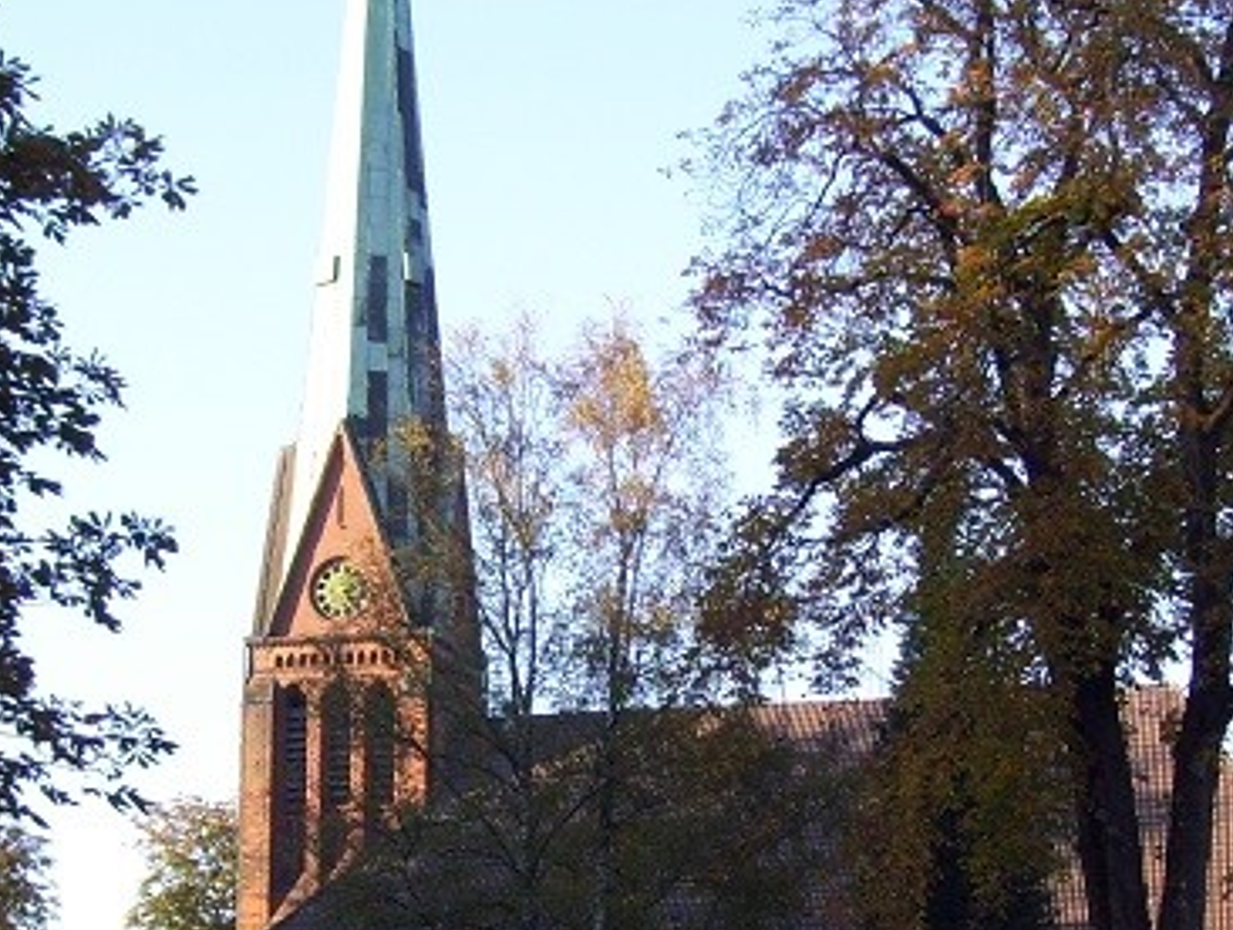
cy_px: 728
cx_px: 696
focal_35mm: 84
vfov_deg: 17.5
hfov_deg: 23.2
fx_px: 2998
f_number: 2.7
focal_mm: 6
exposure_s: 1/250
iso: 80
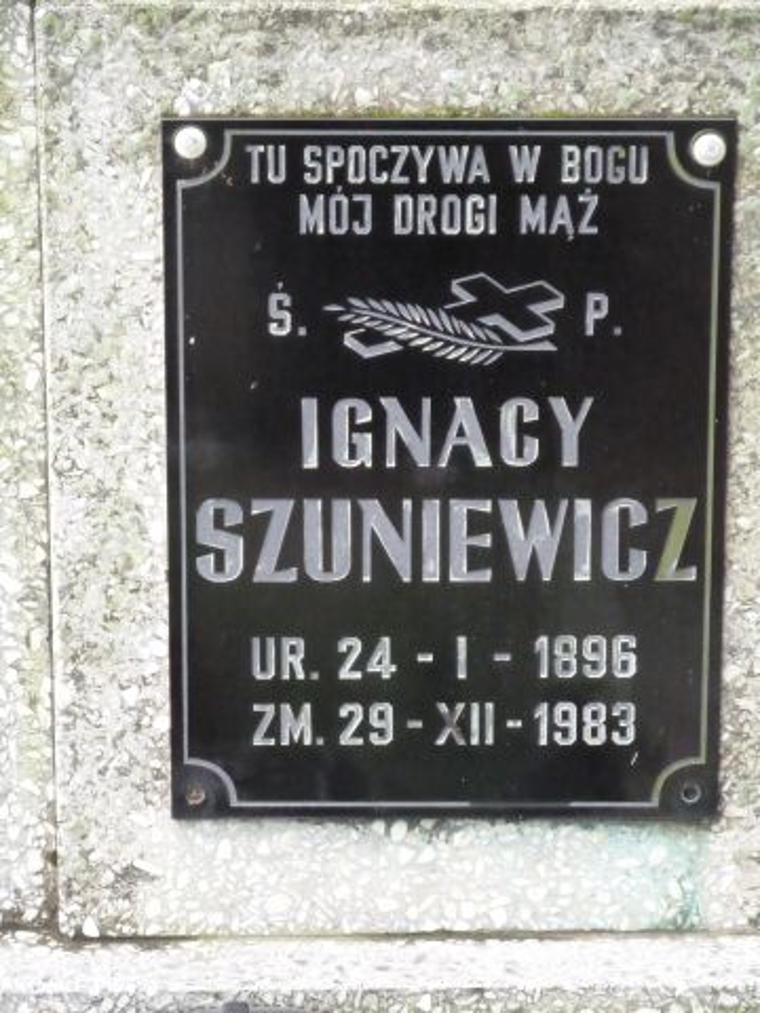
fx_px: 4303
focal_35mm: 147
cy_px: 506
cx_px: 380
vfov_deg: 13.4
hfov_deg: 10.1
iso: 1250
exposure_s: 1/80
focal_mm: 24.1
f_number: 4.5
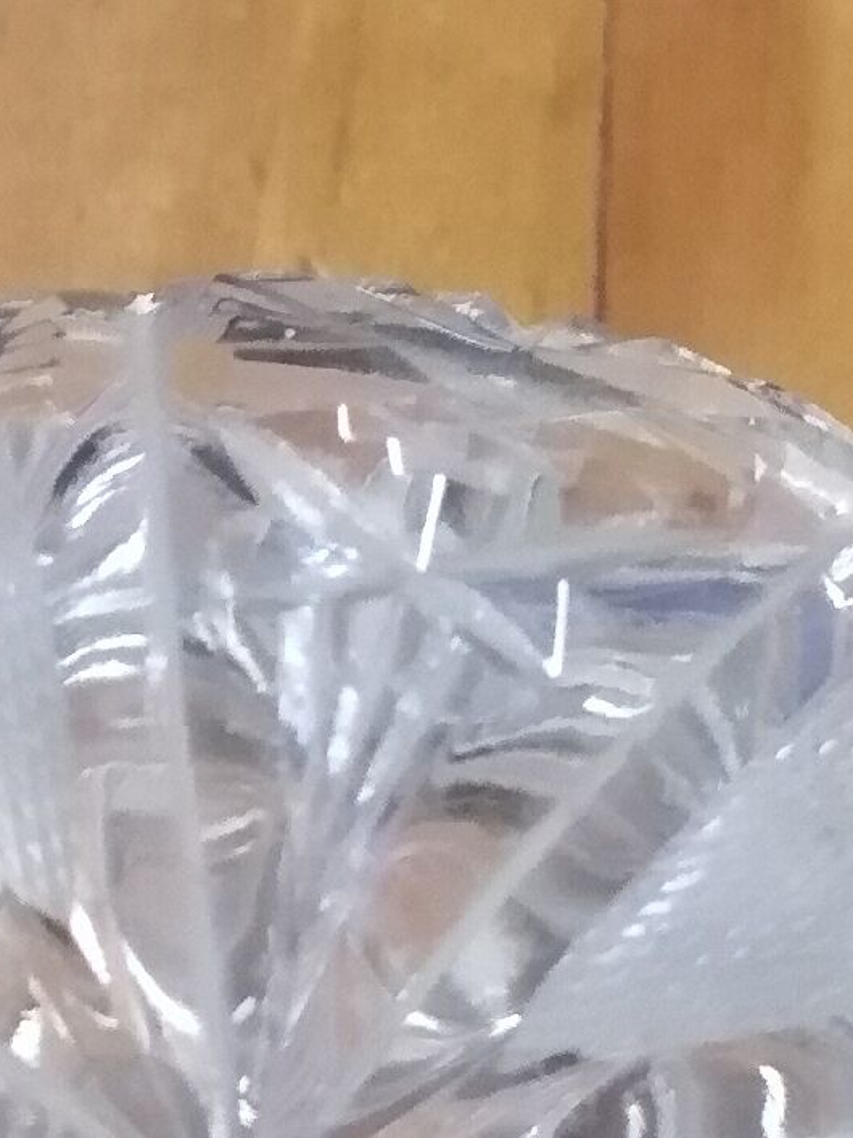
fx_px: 3944
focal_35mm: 120
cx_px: 349
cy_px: 739
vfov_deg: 16.4
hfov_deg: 12.3
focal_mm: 5.4
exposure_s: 1/25
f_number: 1.8
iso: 640
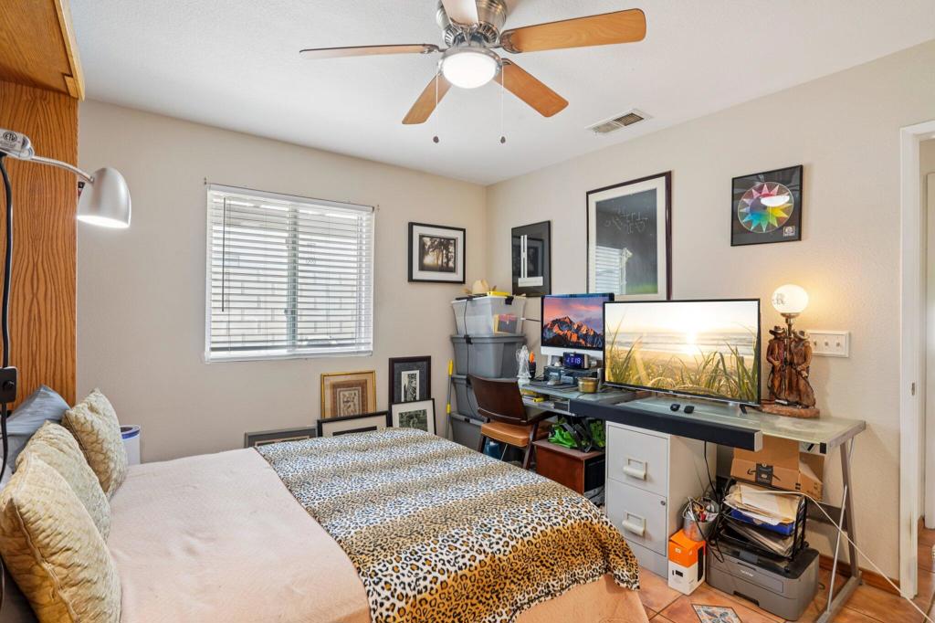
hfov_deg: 93.3
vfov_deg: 70.4
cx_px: 468
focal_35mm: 17
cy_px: 312
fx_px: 441
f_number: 8
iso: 400
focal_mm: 17
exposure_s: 1/4
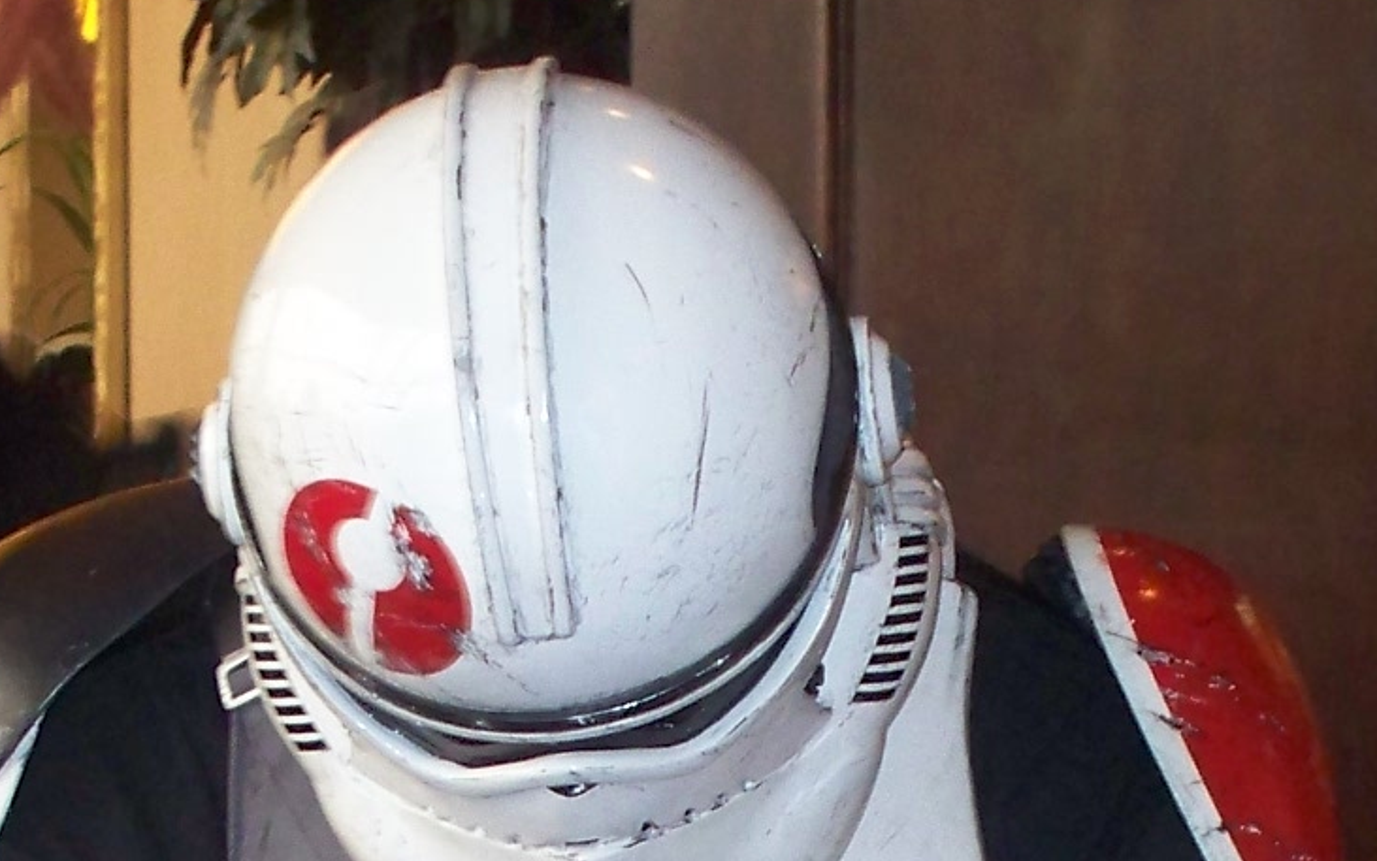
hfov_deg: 14.1
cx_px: 624
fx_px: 5555
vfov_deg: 8.7
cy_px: 1283
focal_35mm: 148
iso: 200
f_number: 2.8
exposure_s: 1/30
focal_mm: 7.54
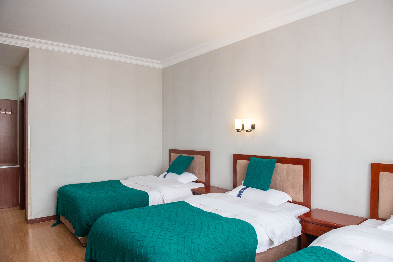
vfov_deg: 53.2
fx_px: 262
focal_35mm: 24
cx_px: 196
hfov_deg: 73.7
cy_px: 131
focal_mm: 24
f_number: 5
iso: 1600
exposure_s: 1/80
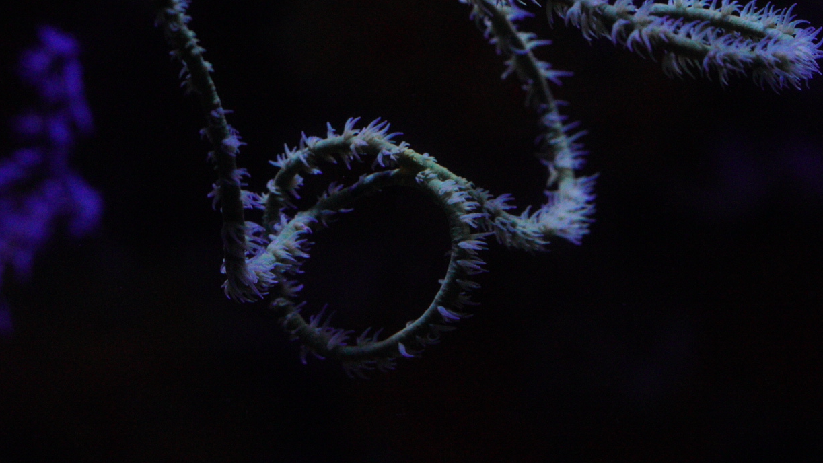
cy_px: 162
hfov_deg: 11.5
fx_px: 4081
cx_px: 478
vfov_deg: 6.5
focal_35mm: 187
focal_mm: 90
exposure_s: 1/160
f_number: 5
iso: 6400
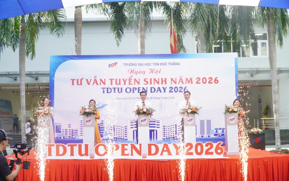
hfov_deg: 42.2
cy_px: 85
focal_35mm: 48
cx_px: 144
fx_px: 374
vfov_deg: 27.1
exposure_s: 1/500
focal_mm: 31
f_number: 4
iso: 400
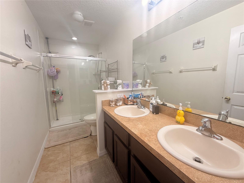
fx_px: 99
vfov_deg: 85.7
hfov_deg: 102.1
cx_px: 122
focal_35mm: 14
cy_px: 92
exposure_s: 1/120
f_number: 2.2
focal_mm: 2.22
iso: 100
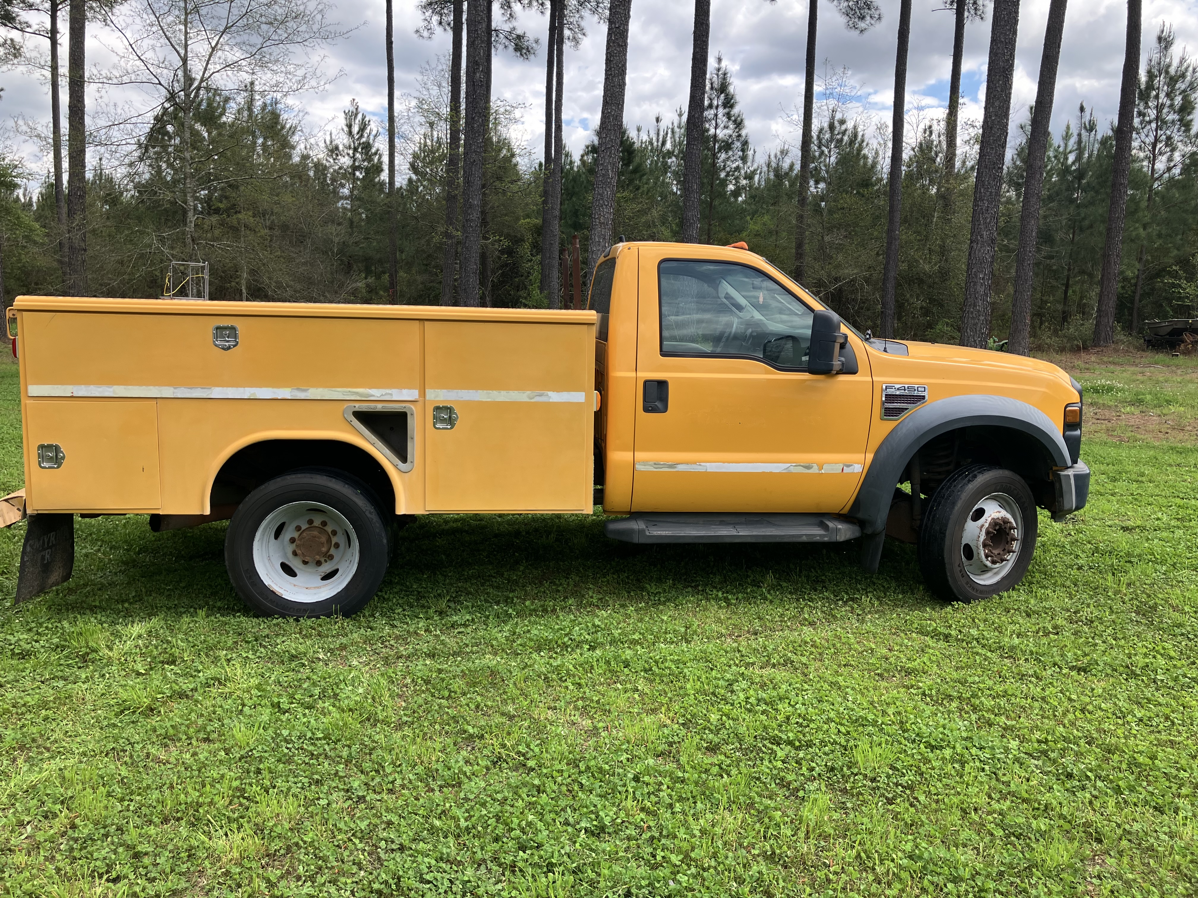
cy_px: 449
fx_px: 969
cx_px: 599
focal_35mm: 28
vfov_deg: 49.7
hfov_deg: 63.4
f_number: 1.8
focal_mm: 3.99
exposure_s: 1/623
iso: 32
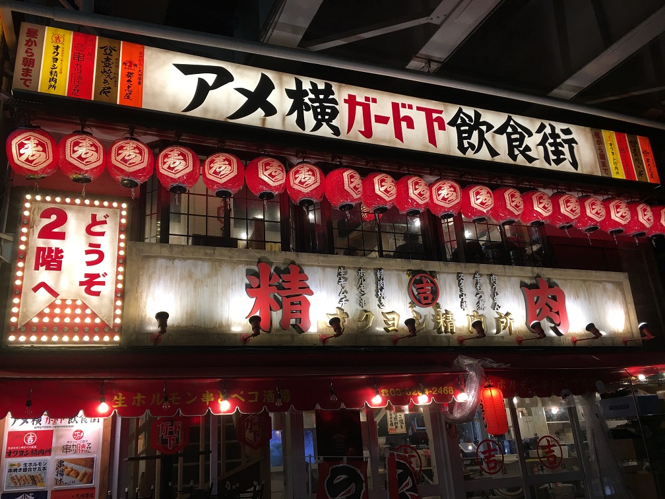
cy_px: 250
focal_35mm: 29
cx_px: 332
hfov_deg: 61.7
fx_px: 557
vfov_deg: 48.2
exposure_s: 1/30
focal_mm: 4.15
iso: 25
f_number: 2.2
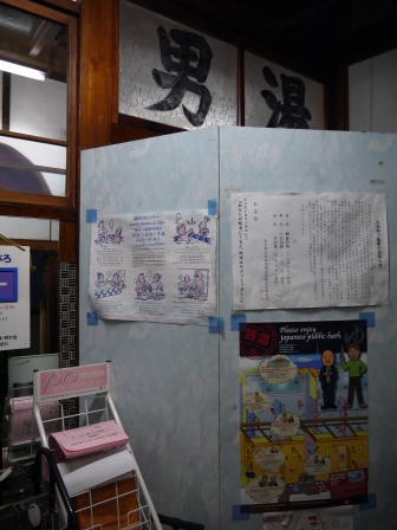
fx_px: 428
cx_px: 198
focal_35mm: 28
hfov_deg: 49.7
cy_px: 265
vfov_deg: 63.4
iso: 800
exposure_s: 1/60
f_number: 3.5
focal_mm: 14
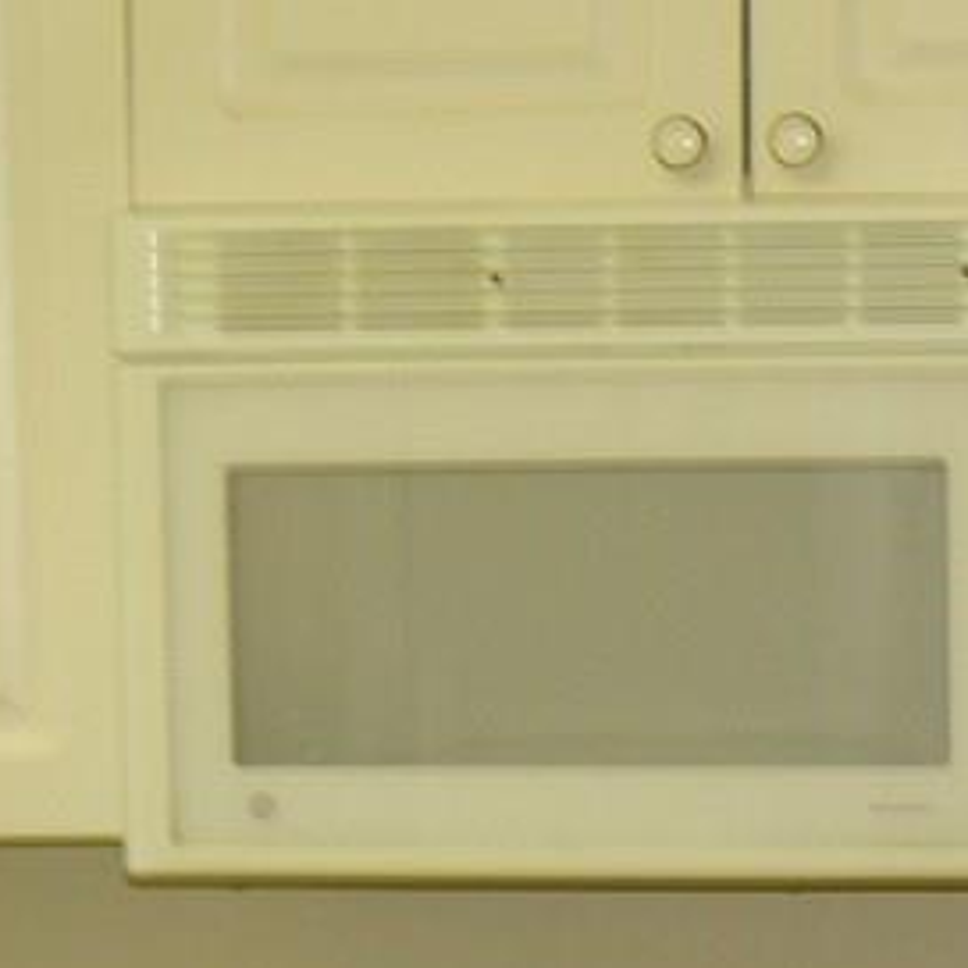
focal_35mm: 120
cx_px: 1153
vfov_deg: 14.4
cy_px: 790
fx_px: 3797
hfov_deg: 14.1
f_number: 2.8
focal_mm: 6
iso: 100
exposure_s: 1/30
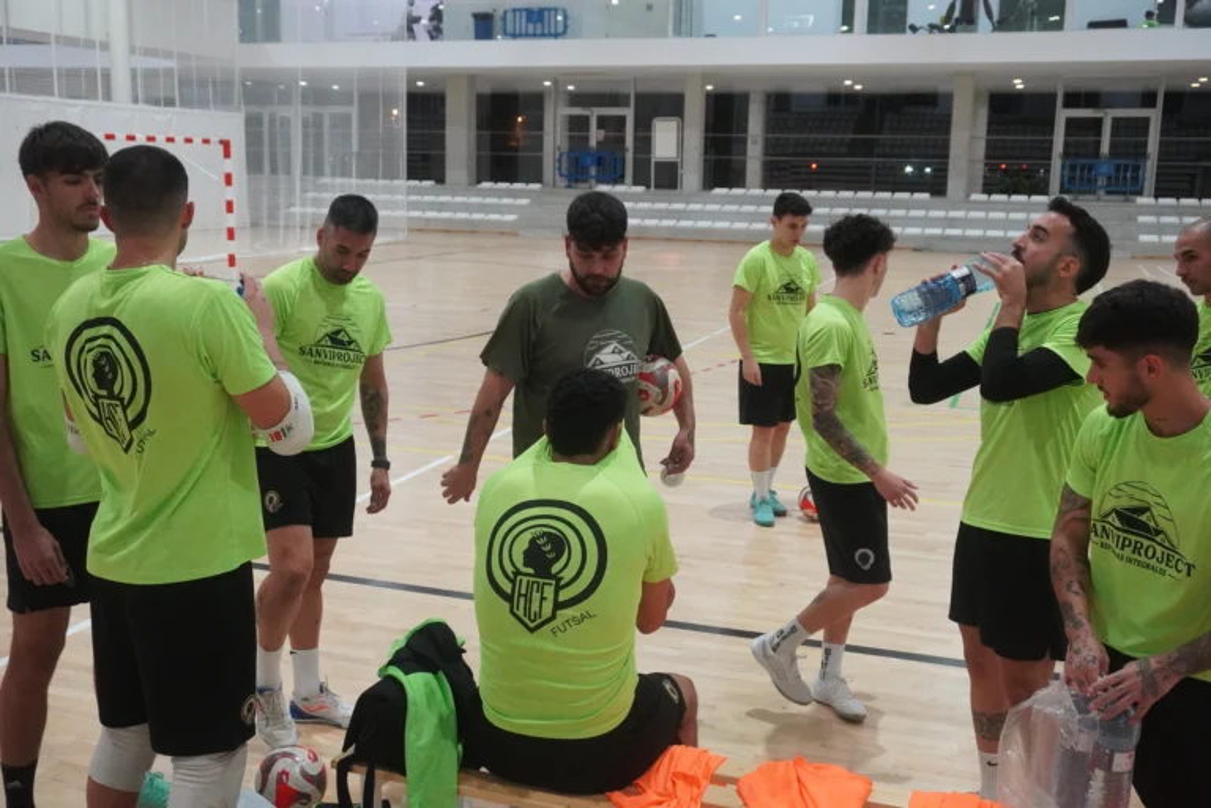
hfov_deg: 53.1
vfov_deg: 36.9
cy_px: 404
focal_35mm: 36
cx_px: 606
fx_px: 1211
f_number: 5.6
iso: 6400
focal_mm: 24
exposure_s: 1/500
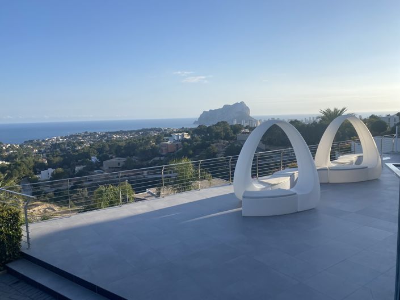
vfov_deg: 53.0
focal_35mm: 26
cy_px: 150
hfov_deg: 67.3
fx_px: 300
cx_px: 200
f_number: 1.8
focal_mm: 4.25
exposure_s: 1/3300
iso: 32
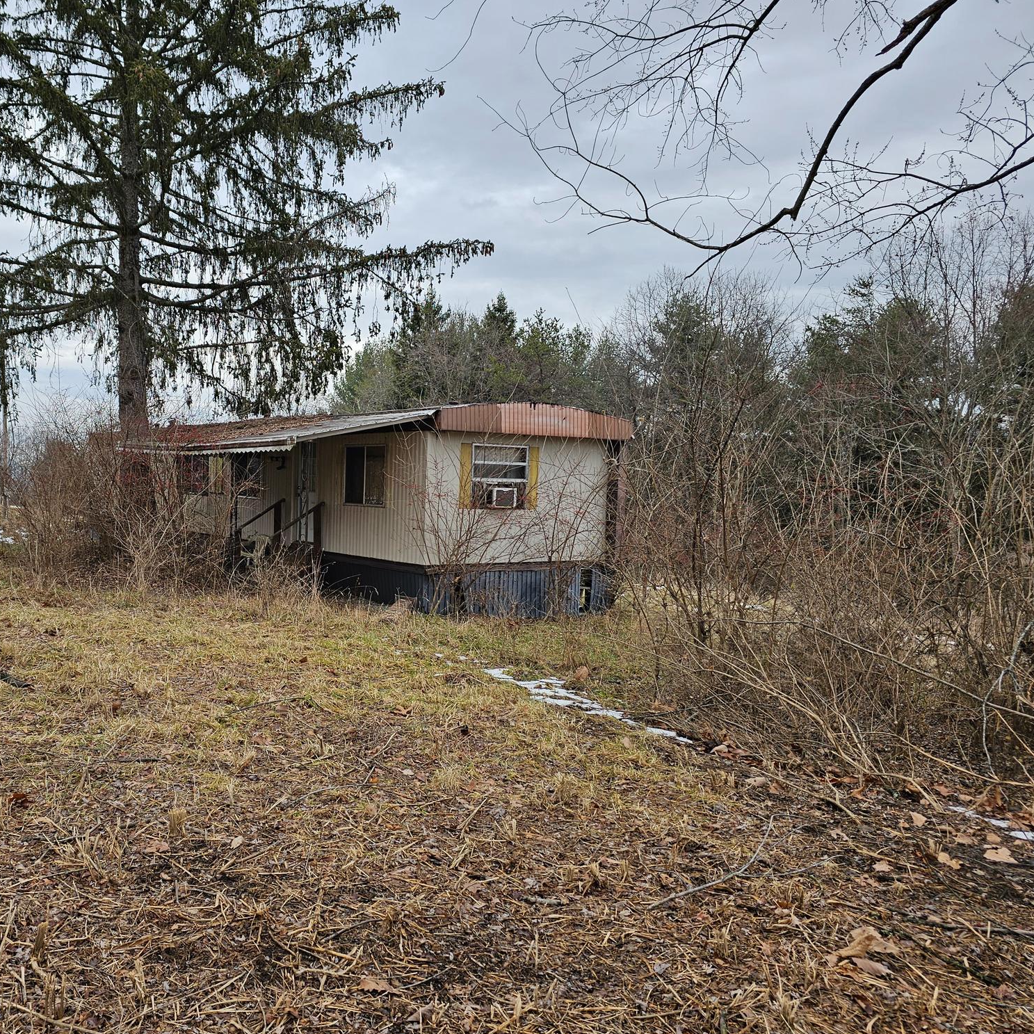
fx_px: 946
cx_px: 324
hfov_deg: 55.8
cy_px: 533
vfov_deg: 57.3
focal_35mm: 28
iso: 10
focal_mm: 6.3
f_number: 1.7
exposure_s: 1/190
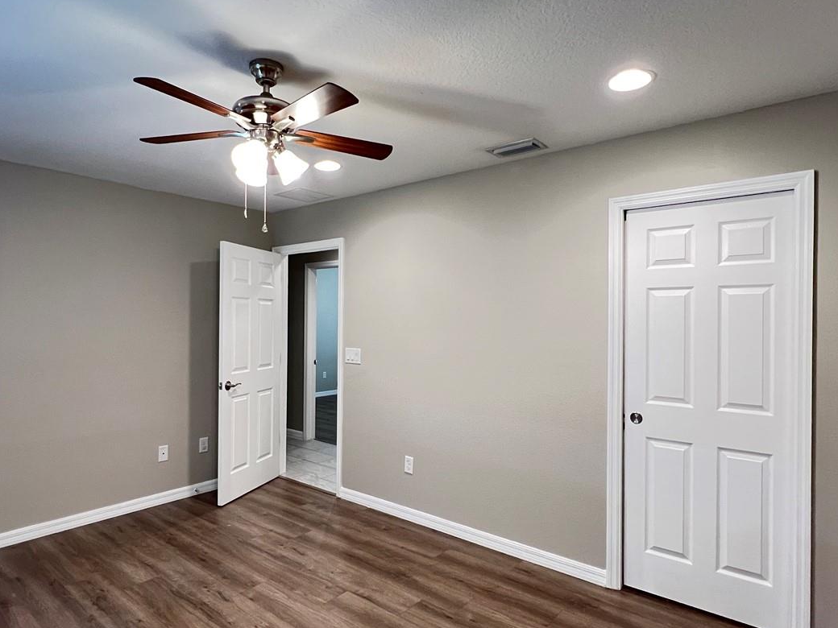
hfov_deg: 81.7
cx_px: 398
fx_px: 484
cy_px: 320
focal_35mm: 20
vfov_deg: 66.0
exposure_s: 1/60
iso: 500
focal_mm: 1.57
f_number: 1.8
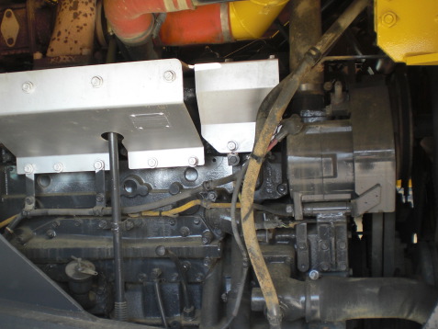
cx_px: 191
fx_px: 645
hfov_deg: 37.4
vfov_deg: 28.5
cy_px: 199
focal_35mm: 51
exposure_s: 1/80
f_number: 3.1
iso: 64
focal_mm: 6.3
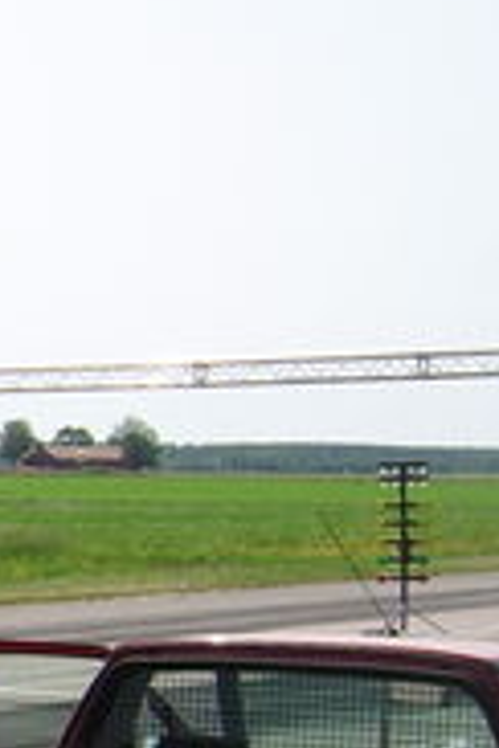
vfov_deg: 16.0
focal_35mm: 127
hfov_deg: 10.0
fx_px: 2640
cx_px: -507
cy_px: 589
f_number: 5.8
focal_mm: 5.95
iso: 50
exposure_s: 1/297
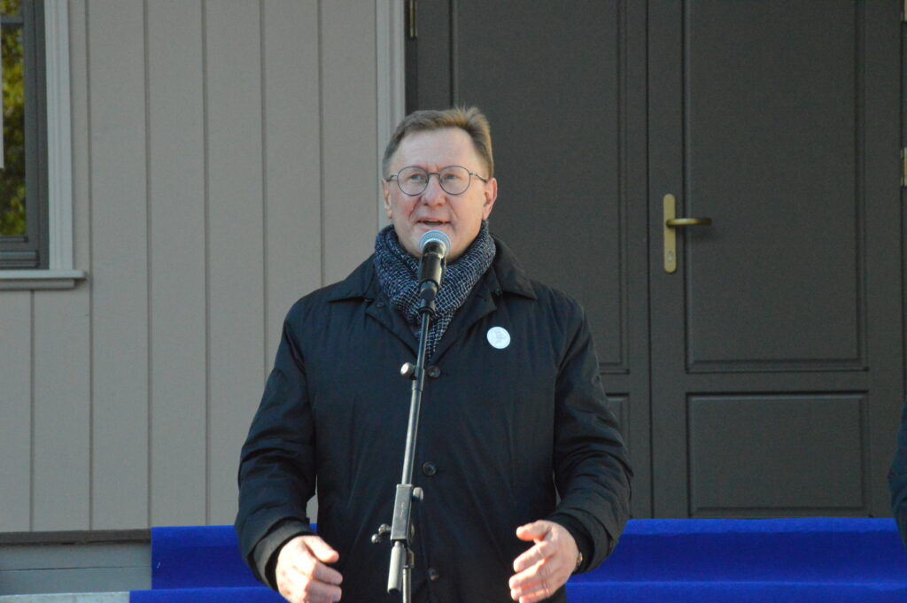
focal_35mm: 232
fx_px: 5853
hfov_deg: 8.9
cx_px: 454
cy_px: 302
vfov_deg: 5.9
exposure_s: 1/500
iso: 6400
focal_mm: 155
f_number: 14
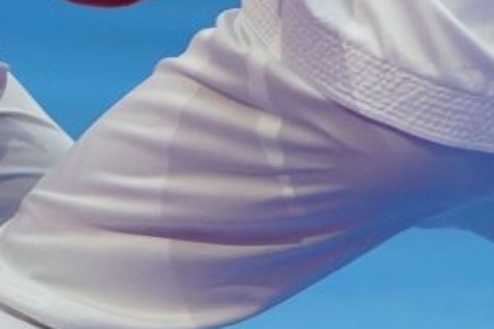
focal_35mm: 776
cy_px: -412
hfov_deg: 2.7
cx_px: -234
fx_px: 10642
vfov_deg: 1.8
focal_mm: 130
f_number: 2.8
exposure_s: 1/1000
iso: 1600
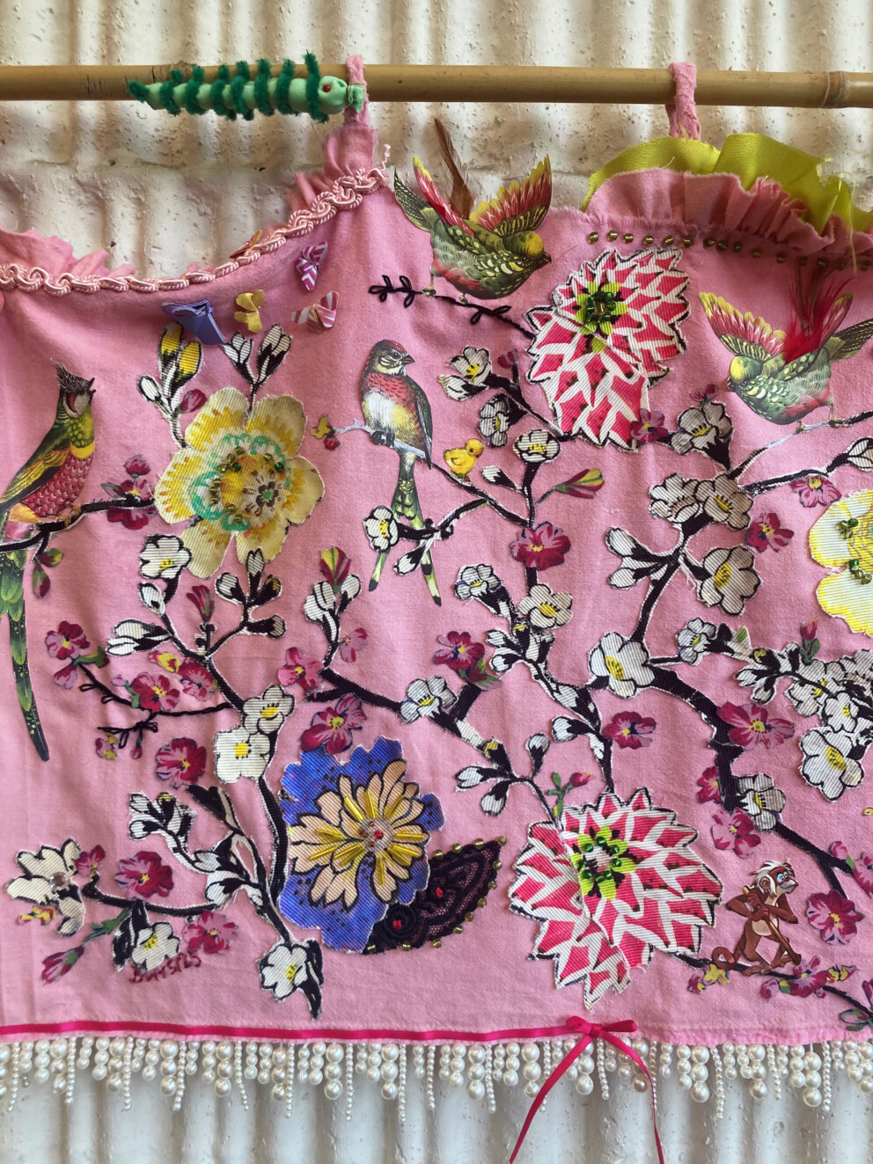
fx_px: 942
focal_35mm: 28
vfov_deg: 63.4
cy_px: 582
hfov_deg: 49.7
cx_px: 436
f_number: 1.8
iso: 50
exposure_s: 1/50
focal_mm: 3.99
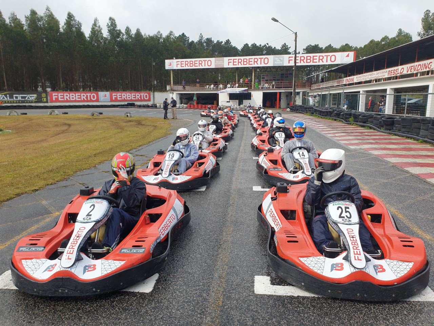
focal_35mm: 26
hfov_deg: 67.3
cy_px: 163
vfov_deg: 53.1
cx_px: 217
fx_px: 326
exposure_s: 1/1527
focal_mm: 4.3
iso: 50
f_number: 2.4
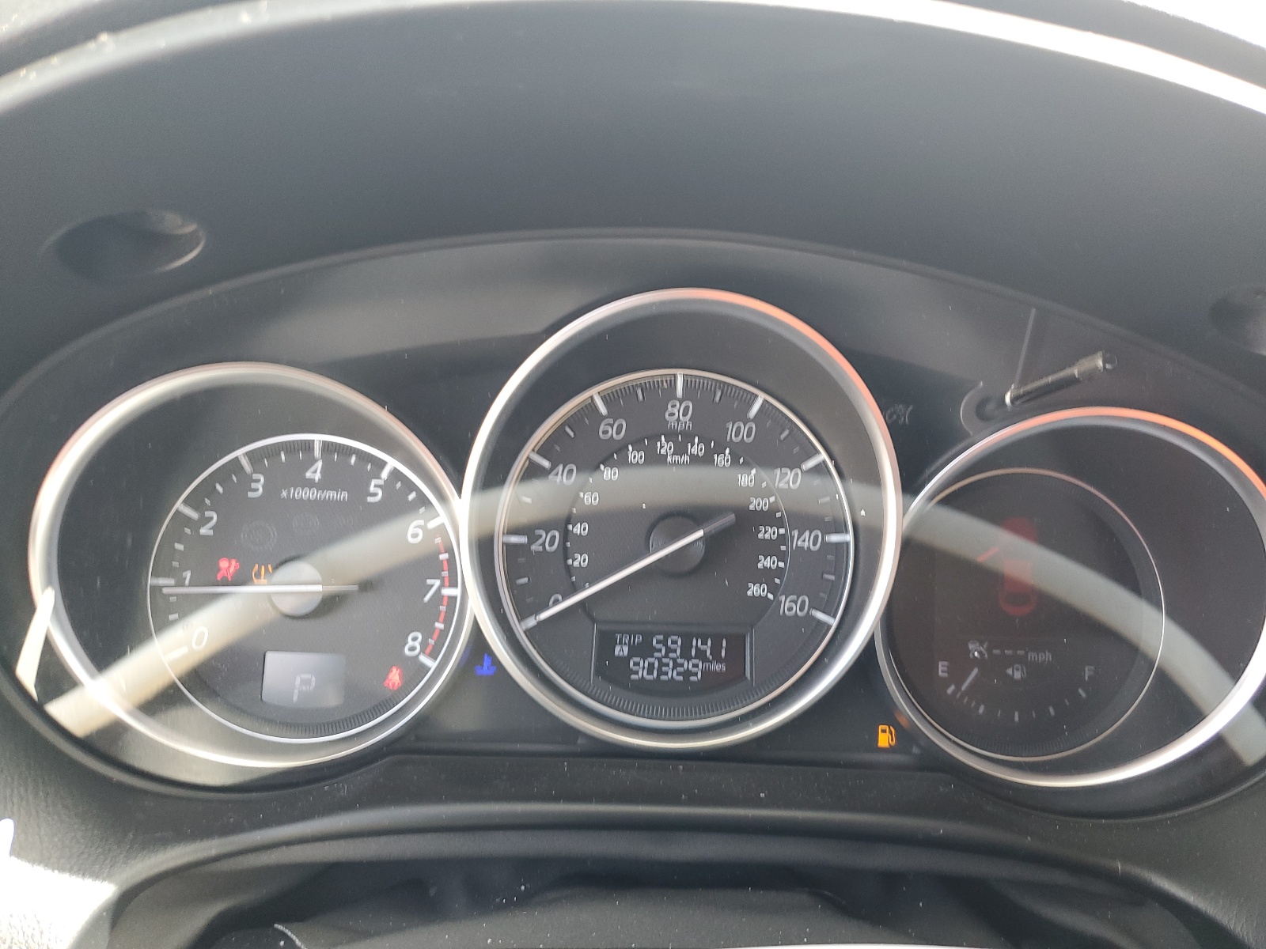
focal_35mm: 26
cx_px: 633
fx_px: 951
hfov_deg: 67.3
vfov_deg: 53.1
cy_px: 474
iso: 80
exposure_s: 1/120
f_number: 1.5
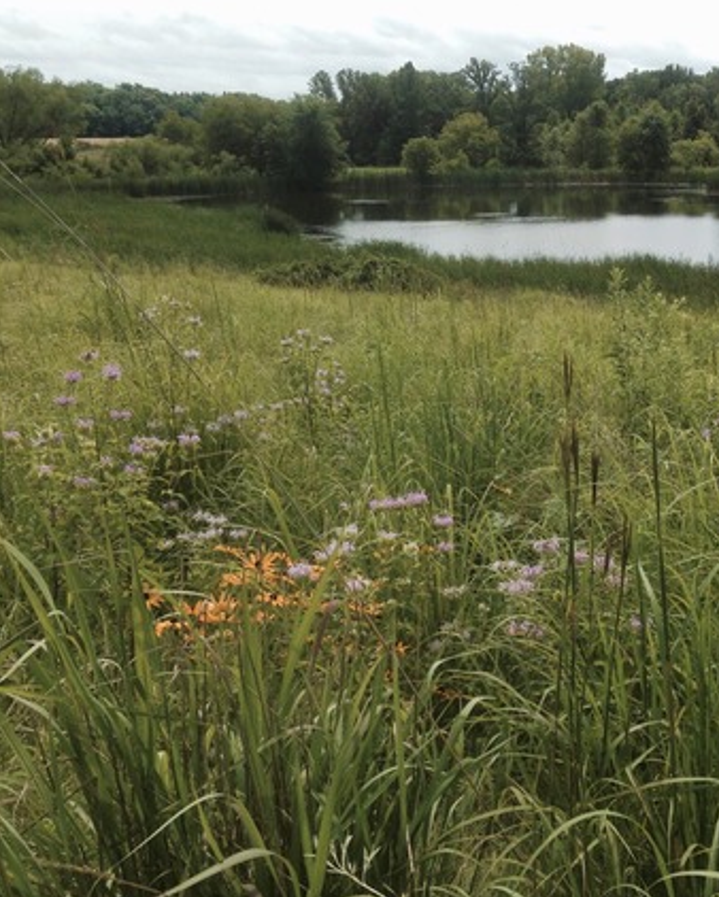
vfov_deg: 42.0
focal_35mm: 44
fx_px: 1170
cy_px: 450
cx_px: 612
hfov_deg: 32.9
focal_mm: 4.12
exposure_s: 1/1063
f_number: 2.4
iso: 50
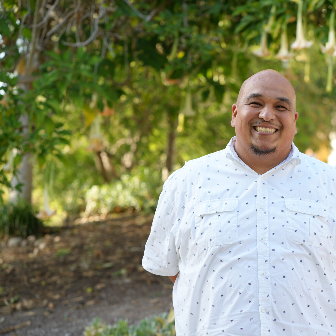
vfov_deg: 16.0
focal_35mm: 109
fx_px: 1197
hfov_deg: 15.9
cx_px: 253
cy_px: 168
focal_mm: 85
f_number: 4
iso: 125
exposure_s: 1/160
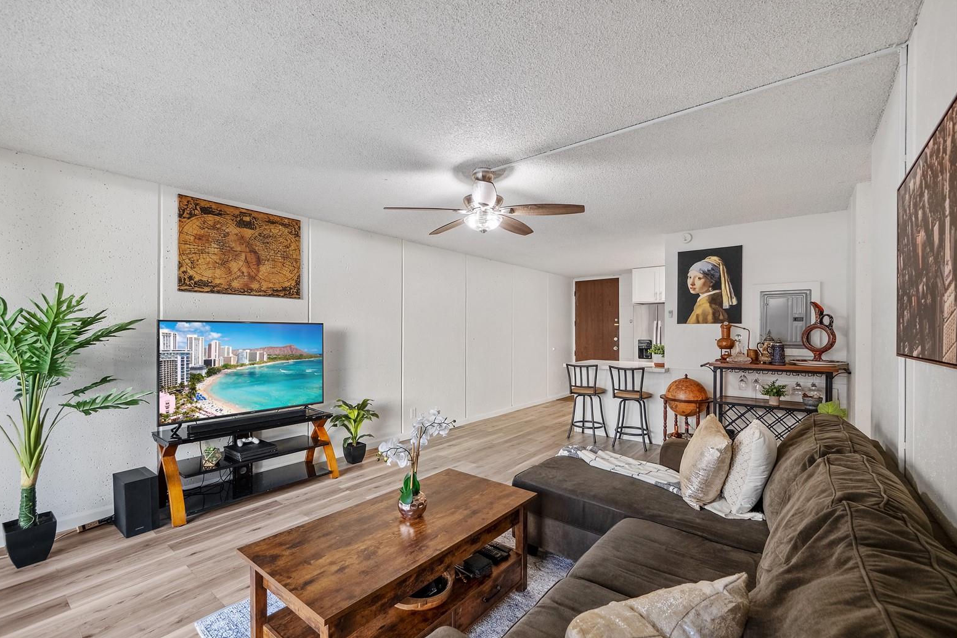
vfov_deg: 77.3
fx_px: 399
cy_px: 327
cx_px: 466
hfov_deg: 100.4
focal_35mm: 15
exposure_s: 1/320
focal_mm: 7
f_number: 4
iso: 400
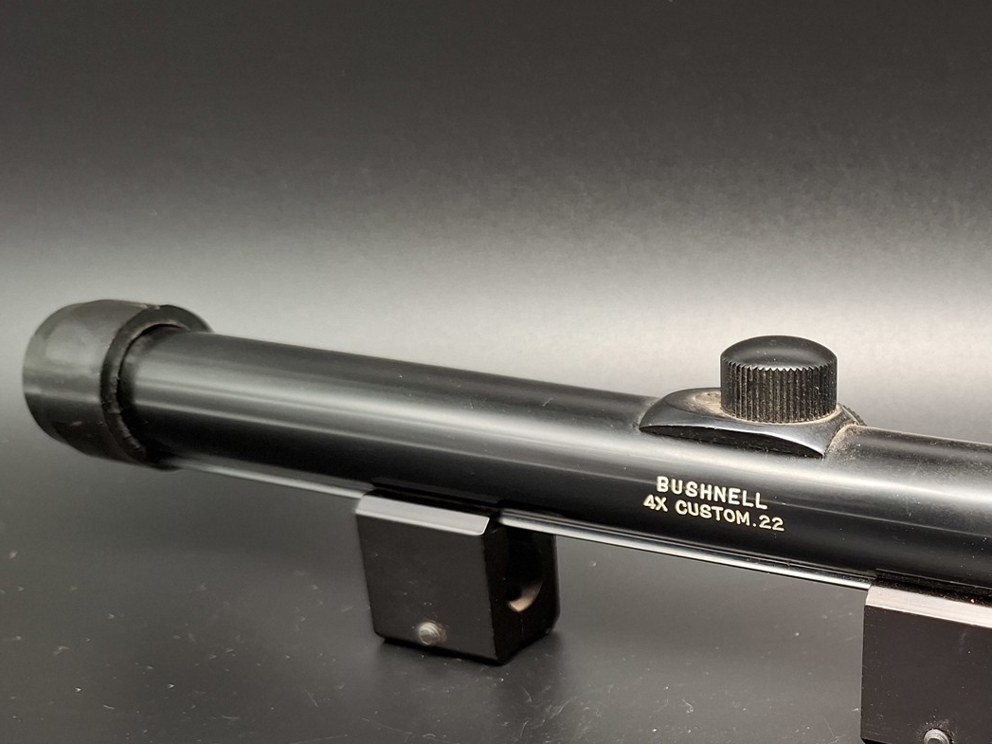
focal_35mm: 45
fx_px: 1289
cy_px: 562
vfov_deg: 31.6
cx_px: 875
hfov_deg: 39.3
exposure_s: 1/25
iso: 400
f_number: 1.8
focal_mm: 5.54
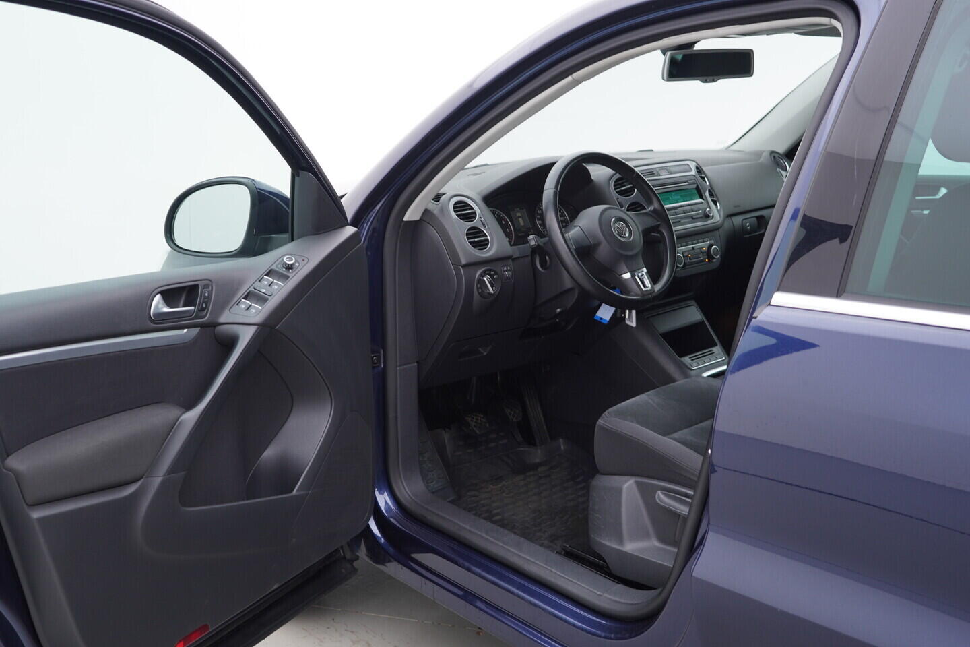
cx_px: 485
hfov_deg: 53.1
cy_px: 324
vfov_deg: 36.9
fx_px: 970
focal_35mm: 36
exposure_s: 1/50
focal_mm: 24
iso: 125
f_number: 3.2
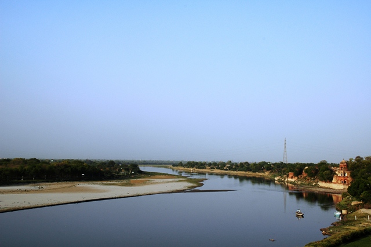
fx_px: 541
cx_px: 186
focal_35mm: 52
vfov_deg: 25.7
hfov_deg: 37.9
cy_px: 124
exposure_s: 1/320
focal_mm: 35
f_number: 10
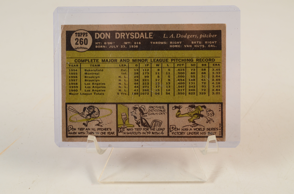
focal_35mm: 72
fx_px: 587
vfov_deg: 18.8
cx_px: 147
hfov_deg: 28.1
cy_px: 97
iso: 200
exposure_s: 1/160
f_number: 13
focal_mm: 48
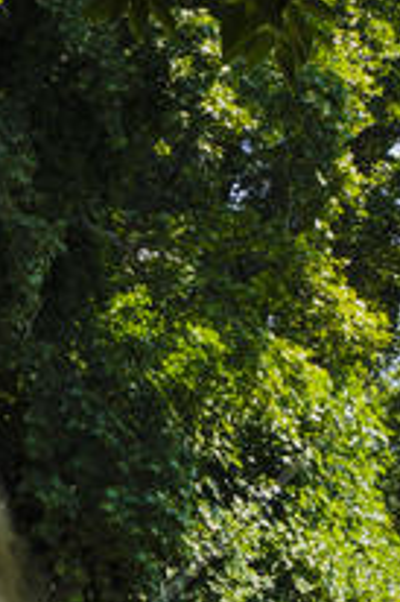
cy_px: 795
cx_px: -34
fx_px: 2254
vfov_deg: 14.5
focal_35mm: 135
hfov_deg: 10.0
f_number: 11
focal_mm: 32
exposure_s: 1/45
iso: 100
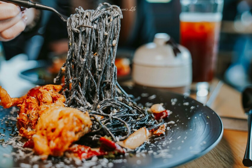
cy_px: 84
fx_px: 287
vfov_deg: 32.6
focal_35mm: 41
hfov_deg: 47.4
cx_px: 126
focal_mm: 41
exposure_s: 1/50
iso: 160
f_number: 2.8
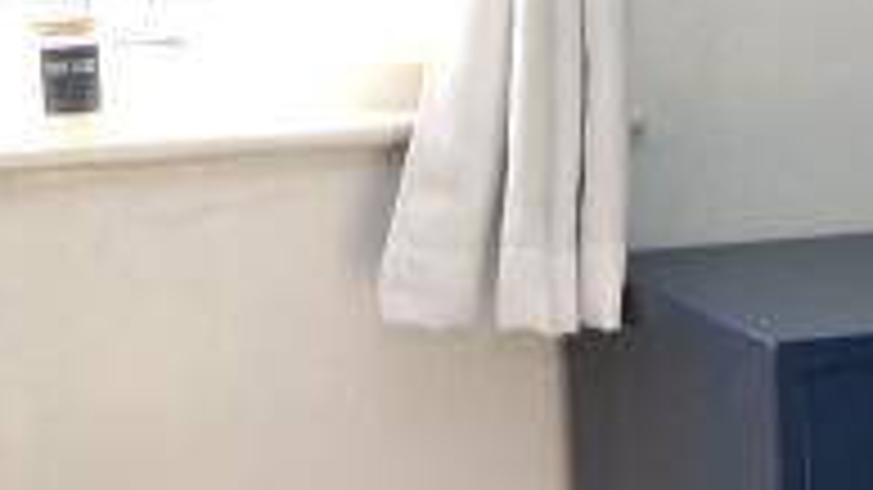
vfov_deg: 14.5
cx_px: -50
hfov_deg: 24.2
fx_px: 1921
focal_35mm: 83
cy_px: 160
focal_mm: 10
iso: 360
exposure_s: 1/125
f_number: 5.6
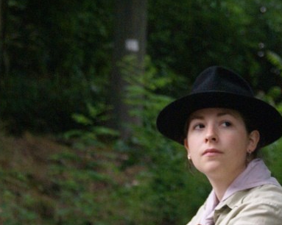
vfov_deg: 5.9
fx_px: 2202
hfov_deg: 7.3
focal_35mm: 264
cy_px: 83
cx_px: 309
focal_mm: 70
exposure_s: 1/160
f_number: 5.6
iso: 800
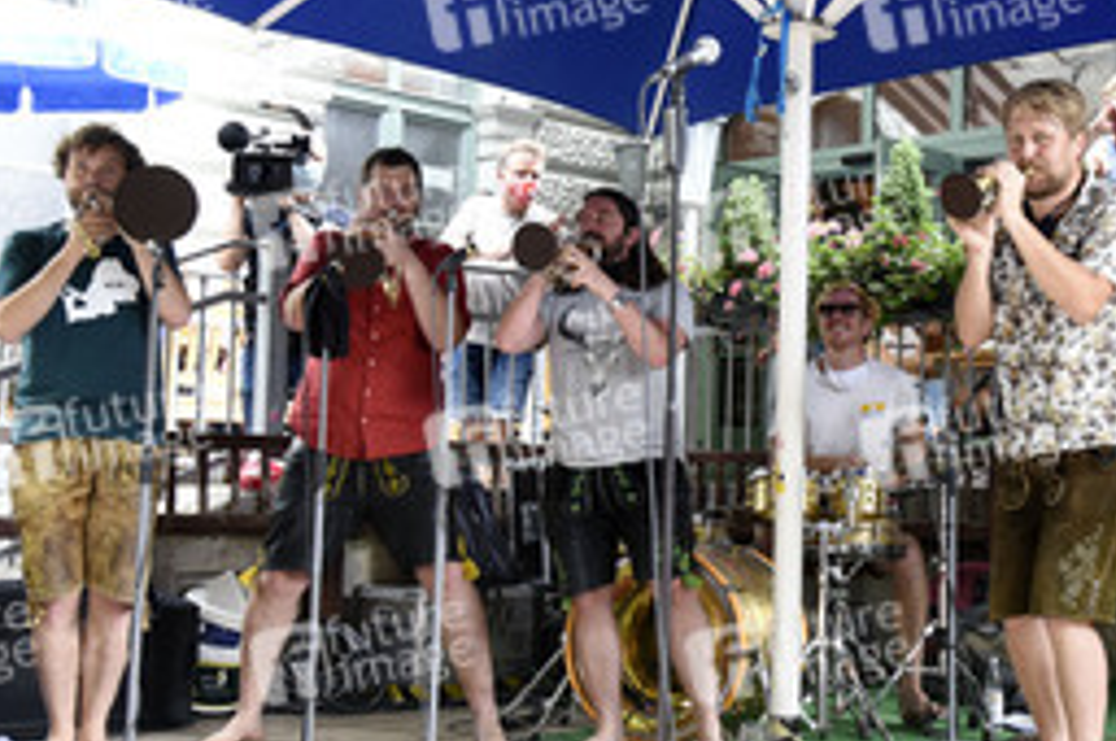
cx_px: 857
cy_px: 327
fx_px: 1858
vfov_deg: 22.6
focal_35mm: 60
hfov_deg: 32.7
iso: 1000
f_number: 6.3
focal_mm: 34
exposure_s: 1/80
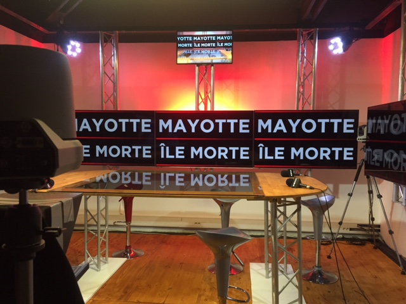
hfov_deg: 61.7
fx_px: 340
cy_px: 152
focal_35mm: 29
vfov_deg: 48.2
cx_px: 203
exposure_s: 1/30
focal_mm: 4.15
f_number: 2.2
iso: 125
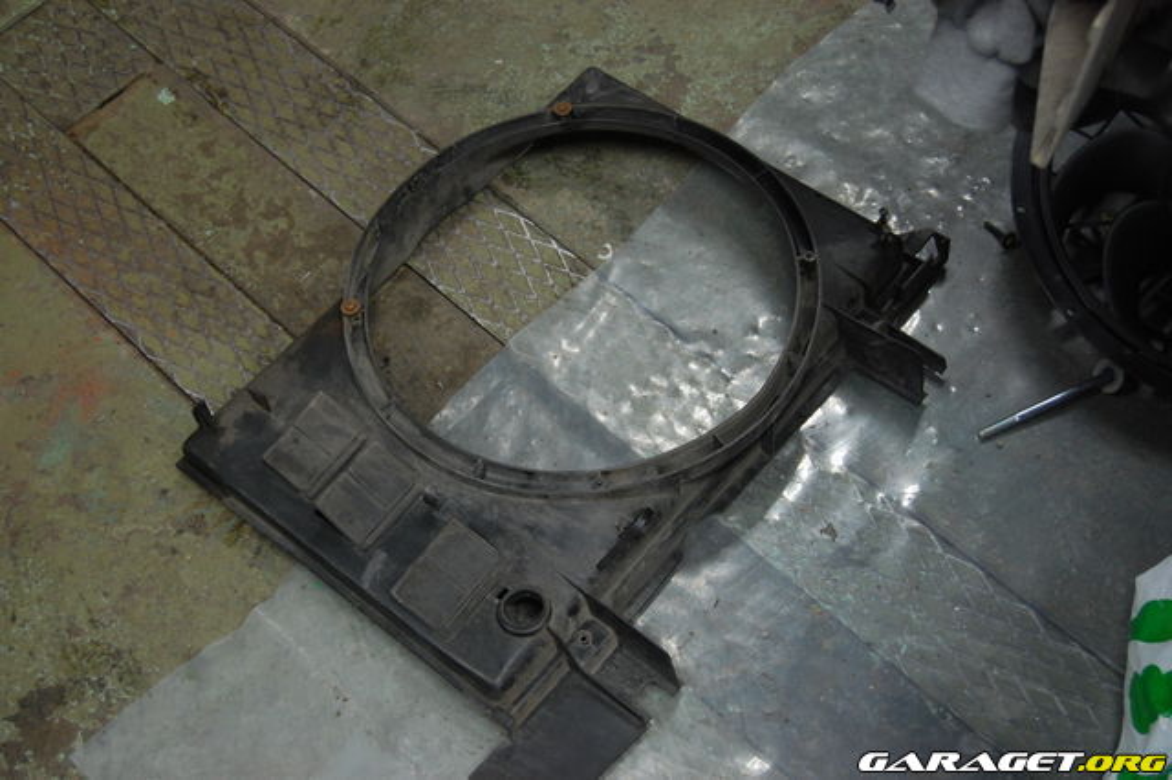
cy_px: 390
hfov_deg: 38.9
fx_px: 1659
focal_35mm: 51
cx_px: 586
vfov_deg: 26.5
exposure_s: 1/40
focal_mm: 34
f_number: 4.5
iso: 800
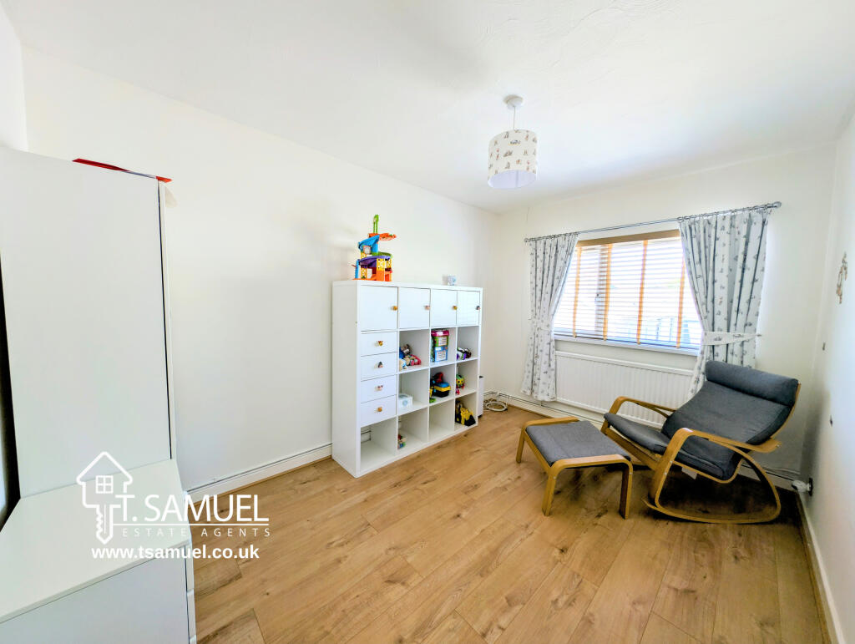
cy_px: 322
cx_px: 428
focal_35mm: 12
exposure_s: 1/81.9
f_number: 1.95
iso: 51
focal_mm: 2.23
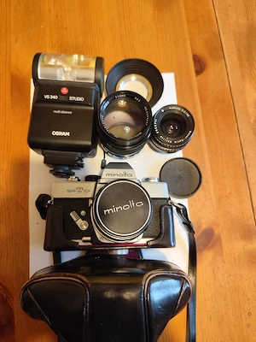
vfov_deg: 73.9
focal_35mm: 23
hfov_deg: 58.9
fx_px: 227
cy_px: 171
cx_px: 128
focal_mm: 6.19
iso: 500
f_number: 1.65
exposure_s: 1/33.3
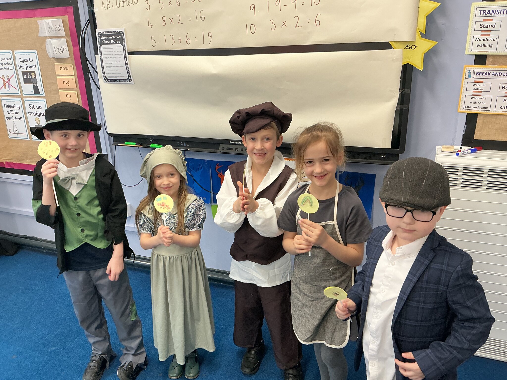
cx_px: 254
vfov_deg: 48.2
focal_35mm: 29
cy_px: 190
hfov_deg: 61.7
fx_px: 425
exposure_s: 1/50
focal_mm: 3
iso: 100
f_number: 1.8
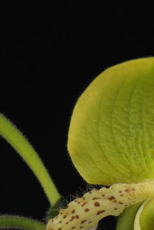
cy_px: 283
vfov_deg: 6.6
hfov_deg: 4.4
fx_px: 1992
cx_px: 158
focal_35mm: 311
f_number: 13
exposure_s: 1/200
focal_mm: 120
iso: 1000
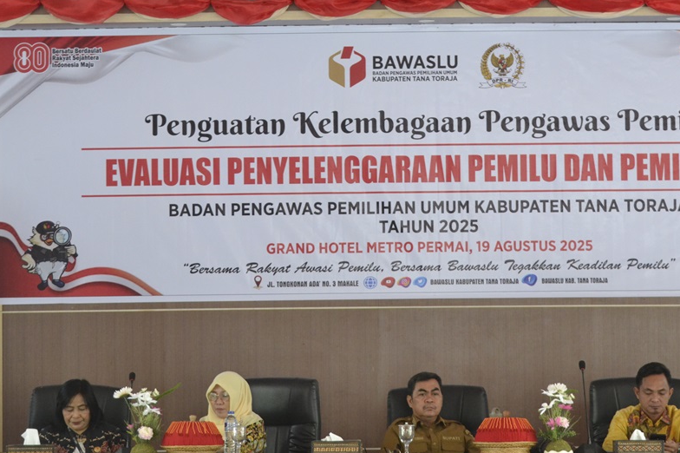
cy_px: 198
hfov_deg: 15.3
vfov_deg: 10.2
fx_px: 2530
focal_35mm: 134
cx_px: 389
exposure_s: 1/125
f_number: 4.5
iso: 2000
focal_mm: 70
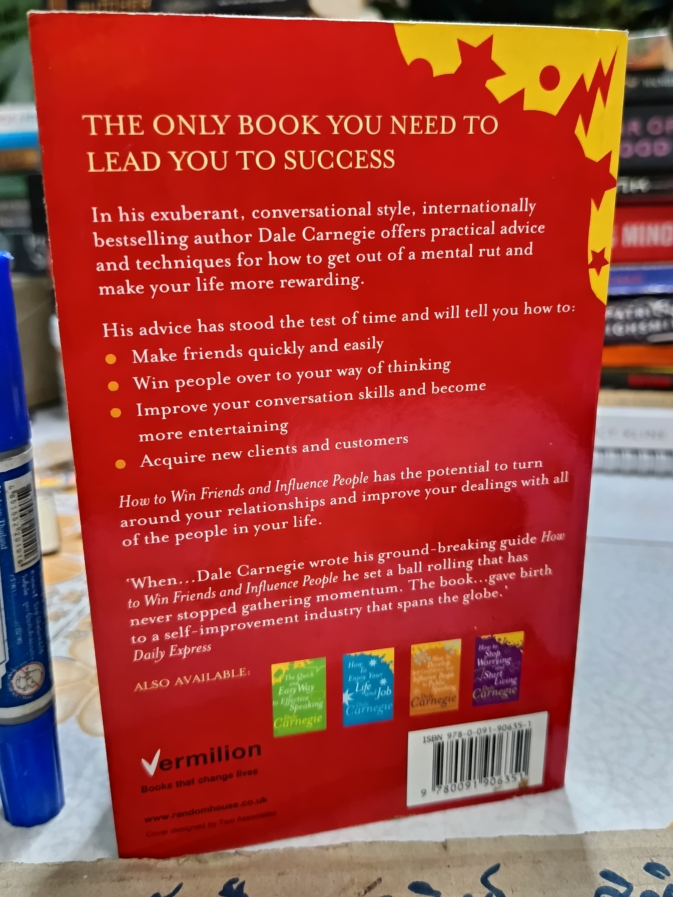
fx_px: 804
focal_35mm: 31
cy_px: 416
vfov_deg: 58.3
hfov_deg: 45.4
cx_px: 341
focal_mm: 5.31
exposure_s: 1/25
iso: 2024
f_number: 1.7
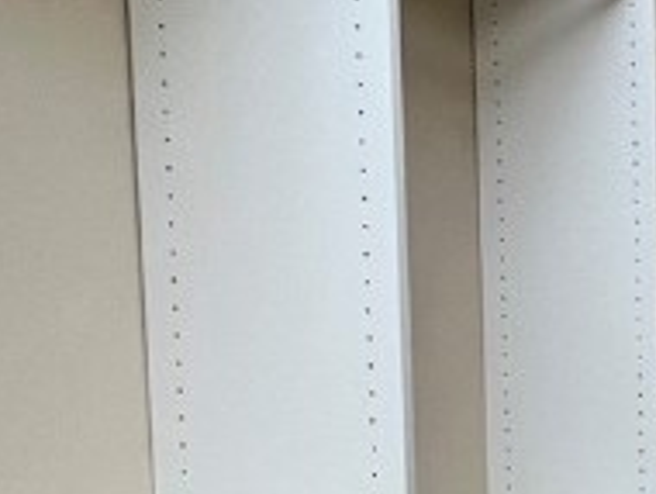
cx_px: 1188
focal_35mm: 70
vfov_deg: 20.1
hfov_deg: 20.0
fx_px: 1328
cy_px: 549
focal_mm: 1.57
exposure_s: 1/120
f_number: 1.8
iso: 250
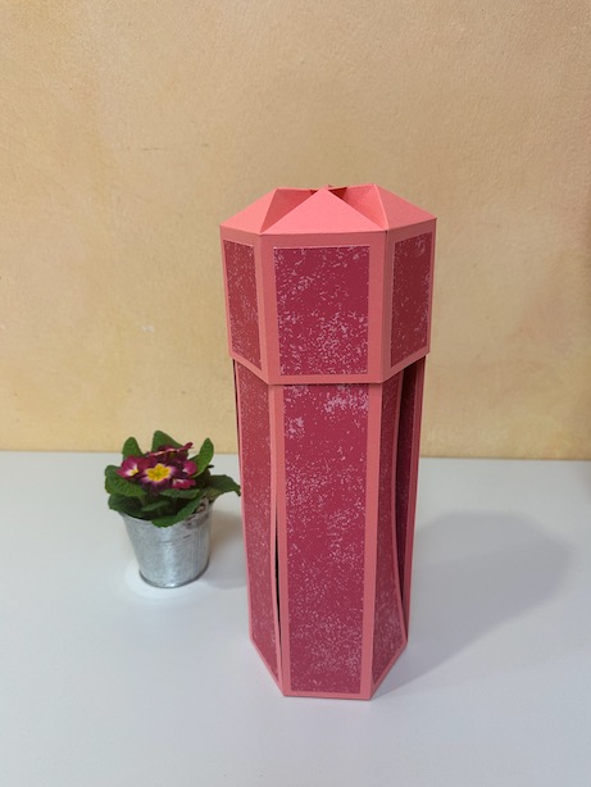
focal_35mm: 25
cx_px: 297
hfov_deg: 54.9
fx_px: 569
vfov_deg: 69.3
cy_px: 409
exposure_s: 1/100
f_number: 1.78
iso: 160
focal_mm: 6.86
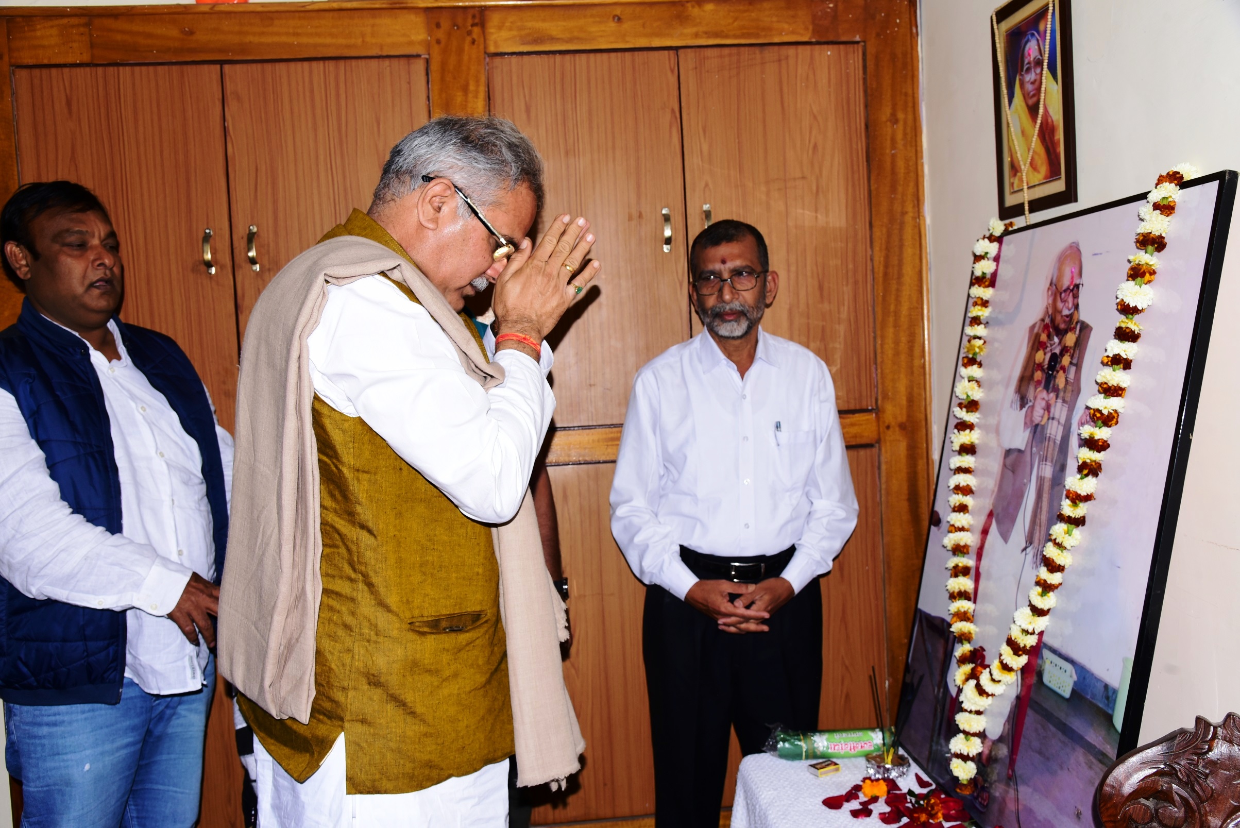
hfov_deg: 61.9
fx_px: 1034
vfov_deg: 43.6
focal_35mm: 30
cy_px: 414
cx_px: 620
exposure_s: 1/160
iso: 500
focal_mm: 30
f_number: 8
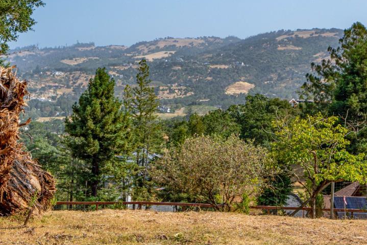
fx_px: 744
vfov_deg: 18.6
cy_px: 70
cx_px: 203
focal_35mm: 73
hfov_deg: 27.7
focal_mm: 35
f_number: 11
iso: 320
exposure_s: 1/400
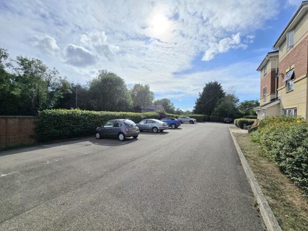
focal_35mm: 13
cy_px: 116
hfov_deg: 106.2
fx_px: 116
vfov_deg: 89.9
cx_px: 154
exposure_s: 1/10000
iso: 50
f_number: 2.2
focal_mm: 2.2
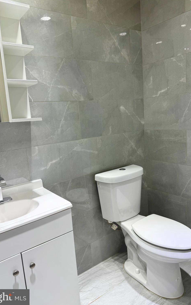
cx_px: 96
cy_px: 150
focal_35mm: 26
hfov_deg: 47.6
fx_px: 217
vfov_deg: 70.4
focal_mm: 6.76
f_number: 1.78
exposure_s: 1/120
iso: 100
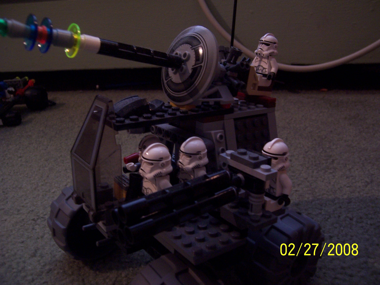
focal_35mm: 33
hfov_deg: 55.4
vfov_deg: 42.9
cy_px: 142
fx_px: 362
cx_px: 190
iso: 140
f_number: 3.4
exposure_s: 1/8
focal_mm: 5.5
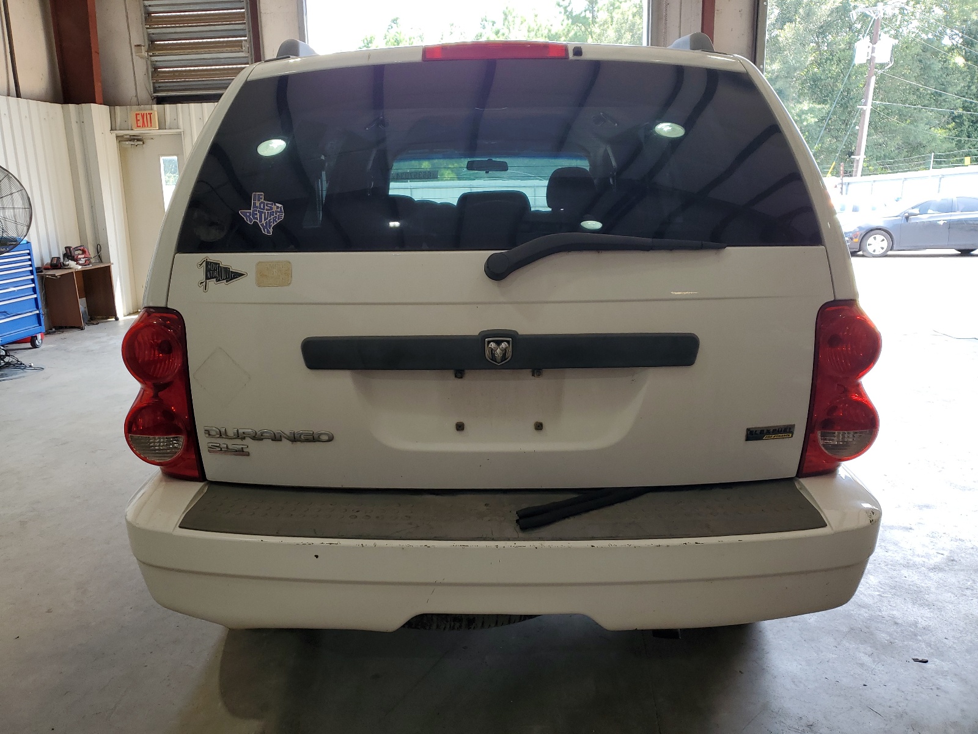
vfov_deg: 53.1
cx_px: 489
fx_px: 735
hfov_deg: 67.3
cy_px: 367
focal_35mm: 26
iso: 50
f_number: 1.5
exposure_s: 1/147
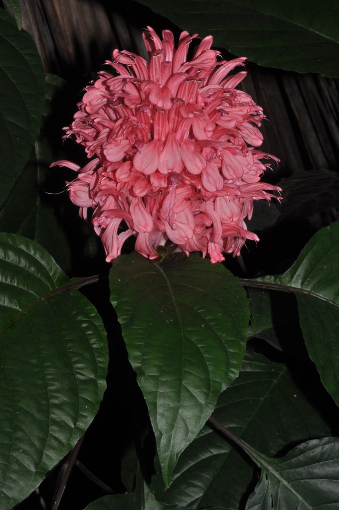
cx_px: 170
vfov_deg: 22.6
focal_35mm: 90
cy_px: 255
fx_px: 1275
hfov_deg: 15.1
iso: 400
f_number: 29
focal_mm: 60
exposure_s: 1/200
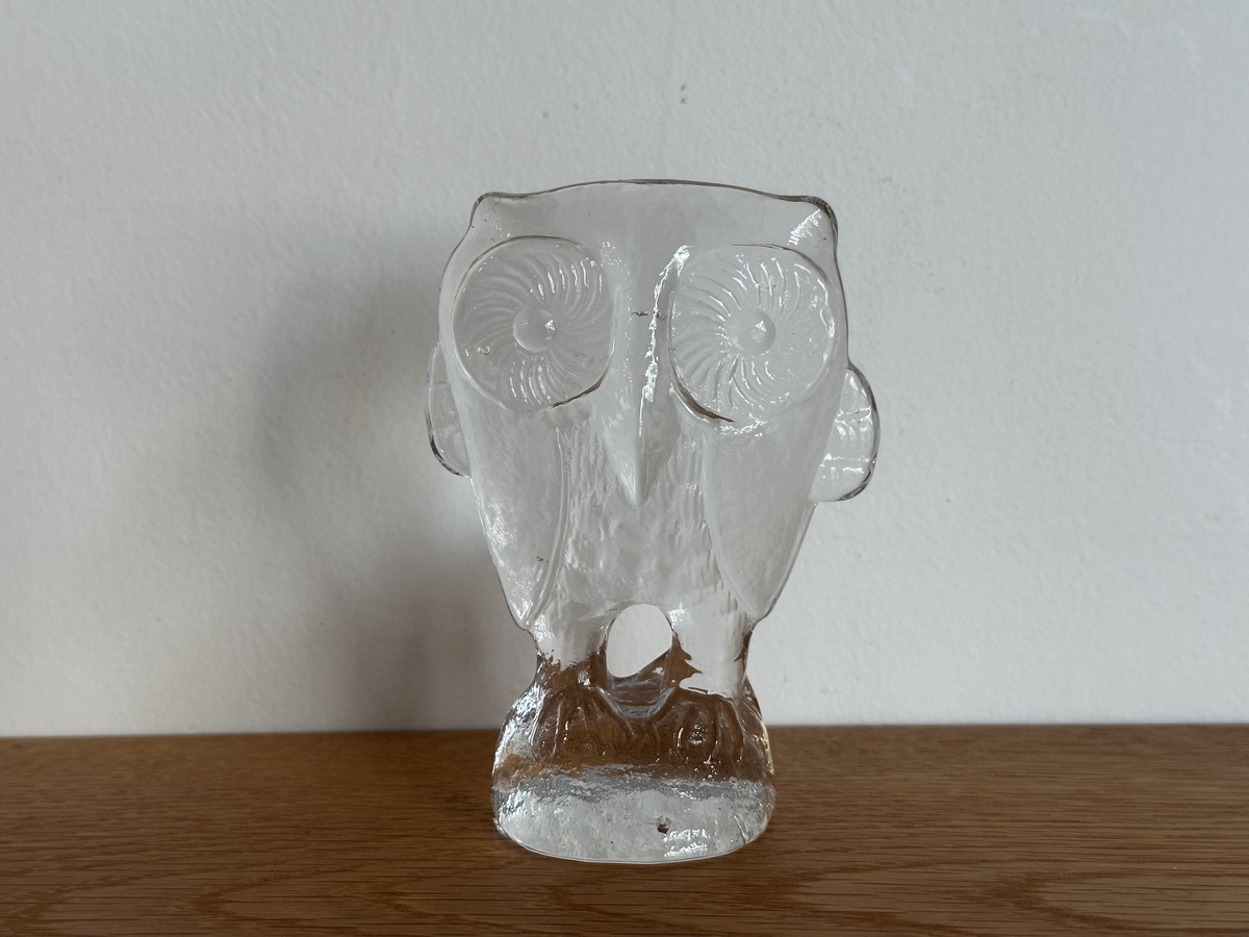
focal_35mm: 48
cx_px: 624
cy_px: 468
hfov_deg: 39.7
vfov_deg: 30.3
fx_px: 1732
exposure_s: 1/120
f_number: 1.78
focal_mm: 6.86
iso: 80
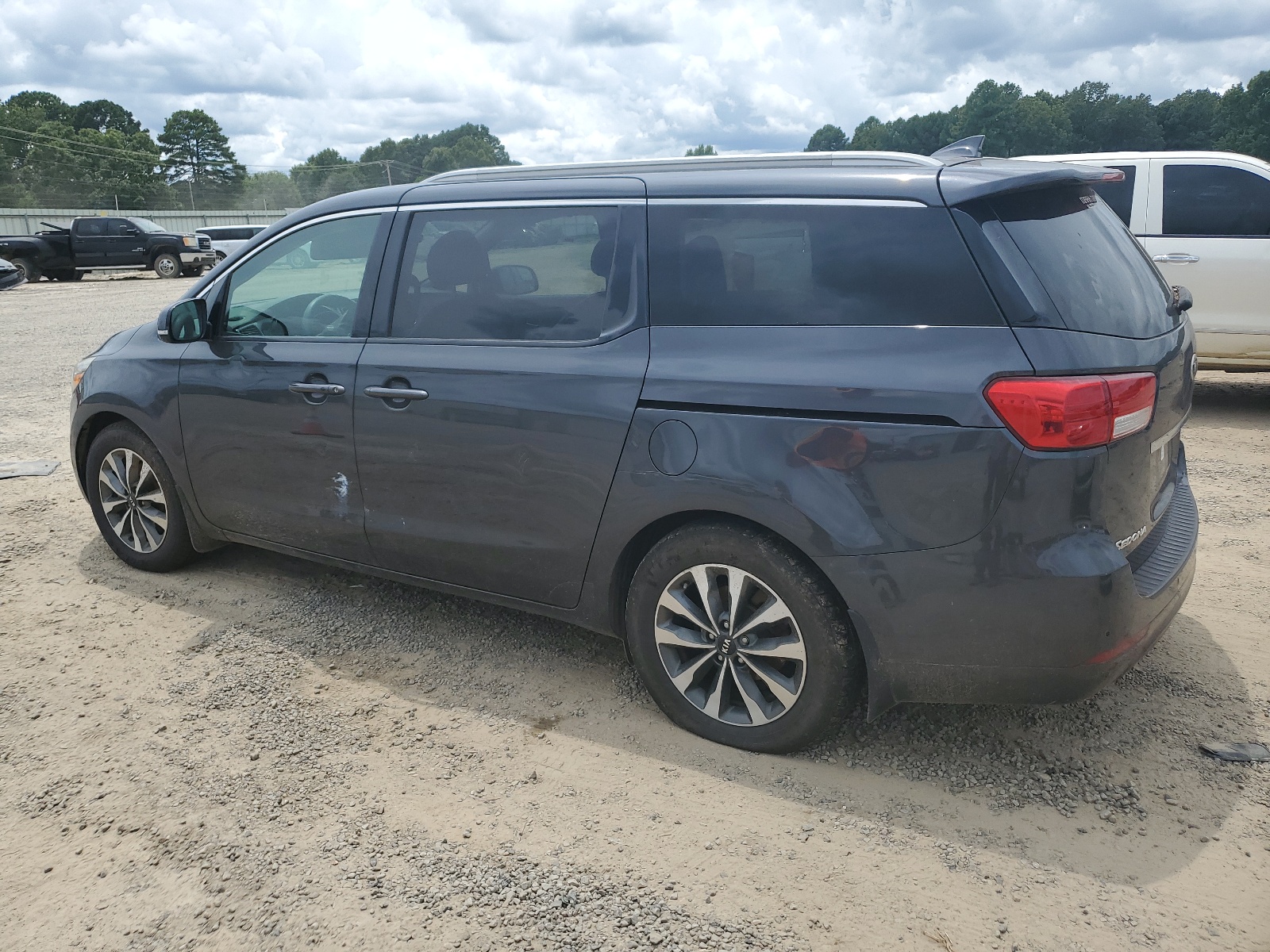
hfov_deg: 67.3
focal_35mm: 26
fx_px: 954
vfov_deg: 53.1
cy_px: 476
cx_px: 635
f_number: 1.5
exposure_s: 1/3333
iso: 50
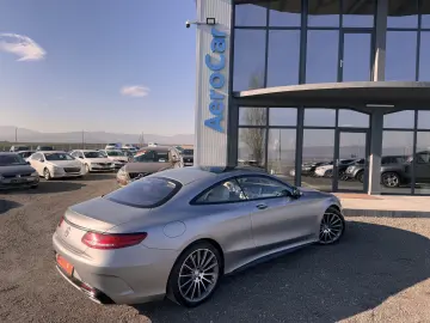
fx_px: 298
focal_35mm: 24
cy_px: 162
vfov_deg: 56.8
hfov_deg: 71.6
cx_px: 215
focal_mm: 6.76
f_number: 1.78
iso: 80
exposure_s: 1/3096
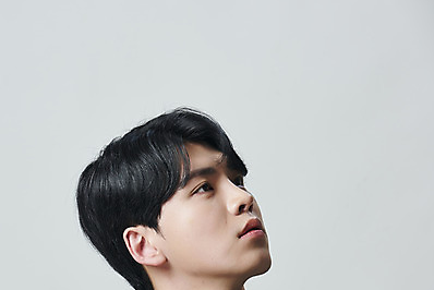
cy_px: 180
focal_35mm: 203
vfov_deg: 6.8
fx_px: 2449
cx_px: 117
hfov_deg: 10.1
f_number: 7.1
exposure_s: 1/125
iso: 64
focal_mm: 135
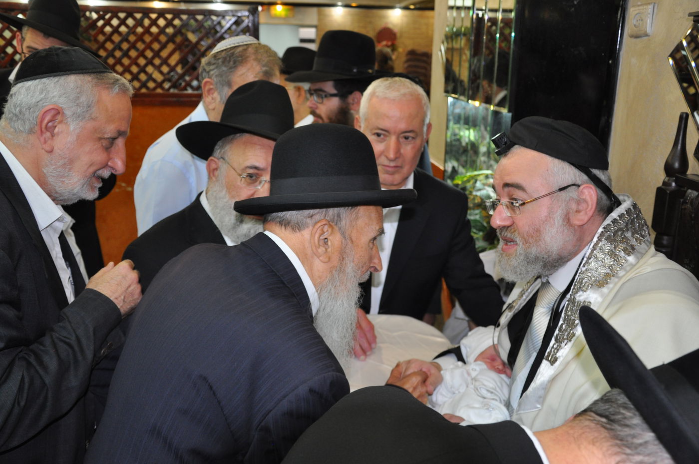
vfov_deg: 36.8
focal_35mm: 36
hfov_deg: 53.2
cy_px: 232
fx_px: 698
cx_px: 350
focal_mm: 24
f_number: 3.8
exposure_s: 1/60
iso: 800
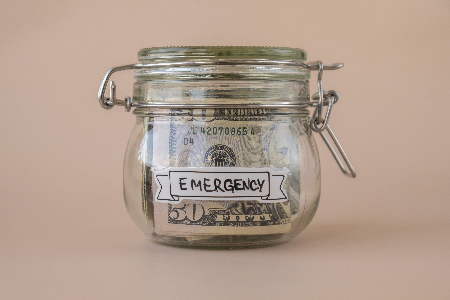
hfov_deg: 30.1
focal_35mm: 67
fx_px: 837
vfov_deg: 20.3
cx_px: 225
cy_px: 150
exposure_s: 1/240
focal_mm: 44.4
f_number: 6.4
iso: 640
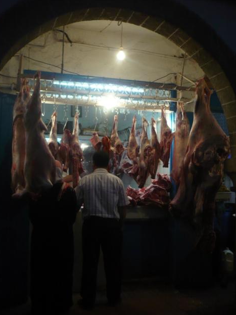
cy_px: 161
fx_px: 336
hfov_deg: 38.7
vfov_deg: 50.1
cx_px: 115
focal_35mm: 37
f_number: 2.9
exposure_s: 1/30
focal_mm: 6
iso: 160
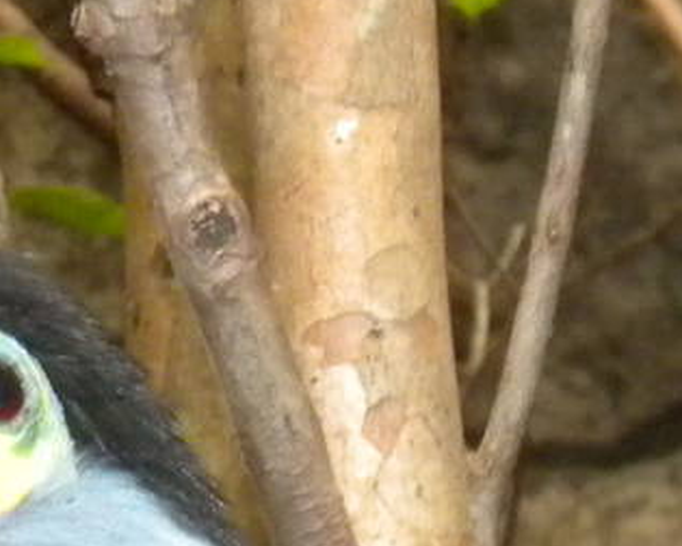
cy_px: 1170
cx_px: -487
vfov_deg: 3.6
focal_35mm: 421
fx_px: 8498
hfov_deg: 4.6
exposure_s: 1/30
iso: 400
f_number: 5.1
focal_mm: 15
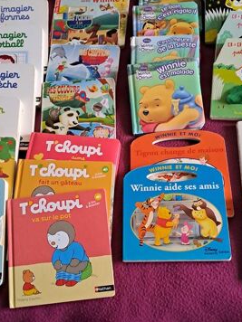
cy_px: 158
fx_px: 419
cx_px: 122
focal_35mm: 45
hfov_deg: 32.2
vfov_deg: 42.1
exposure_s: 1/20
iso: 500
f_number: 1.8
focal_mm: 4.65
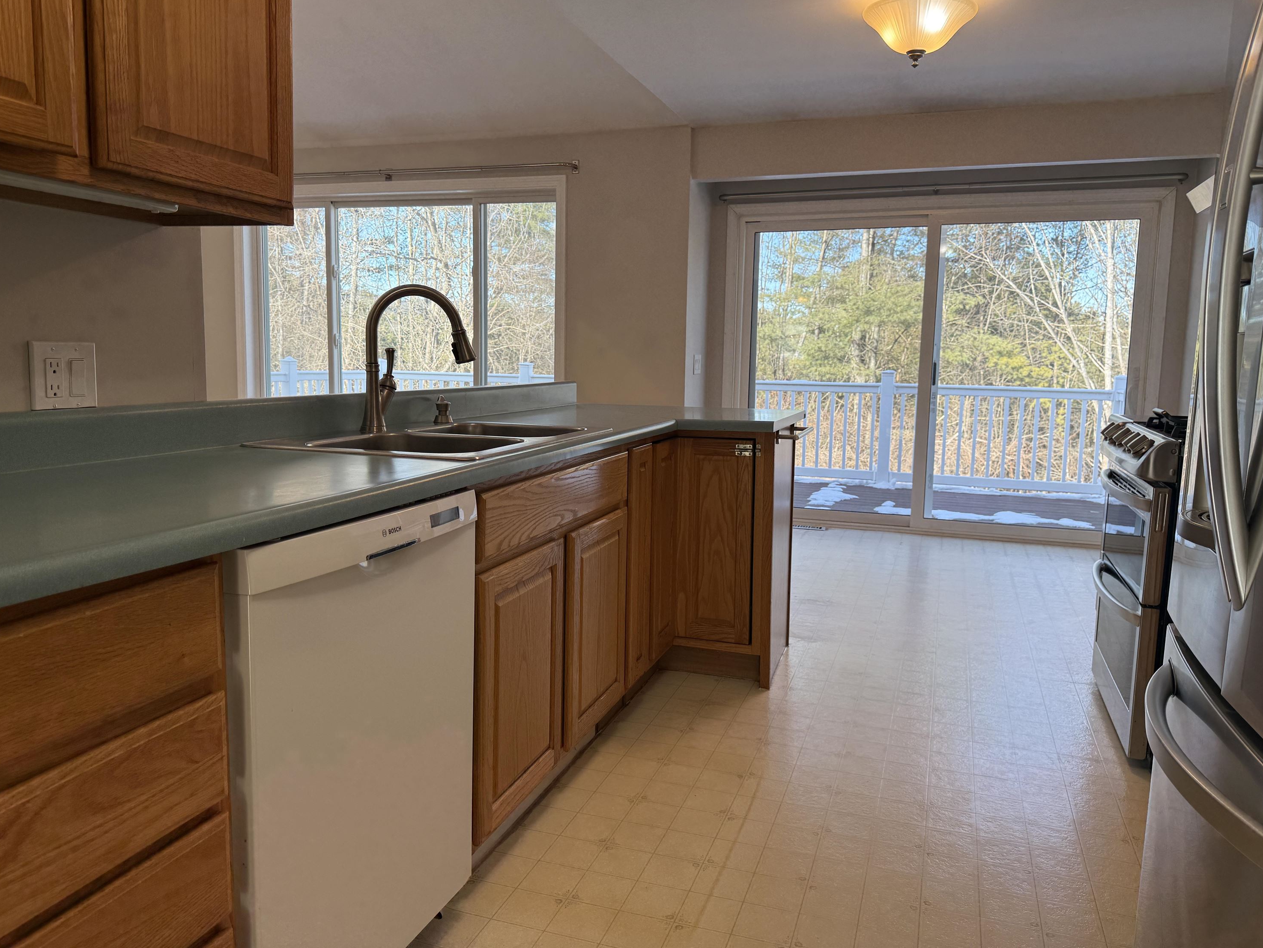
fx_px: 912
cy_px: 456
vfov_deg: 54.9
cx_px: 632
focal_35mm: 25
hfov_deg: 69.4
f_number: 1.78
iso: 80
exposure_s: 1/298
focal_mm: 6.76
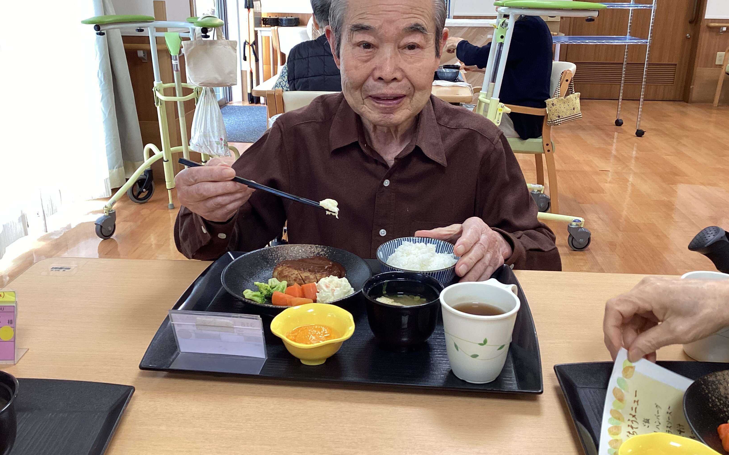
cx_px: 365
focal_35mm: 33
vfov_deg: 38.2
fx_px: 656
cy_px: 195
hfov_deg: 58.1
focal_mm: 3.3
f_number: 2.4
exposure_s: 1/60
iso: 80
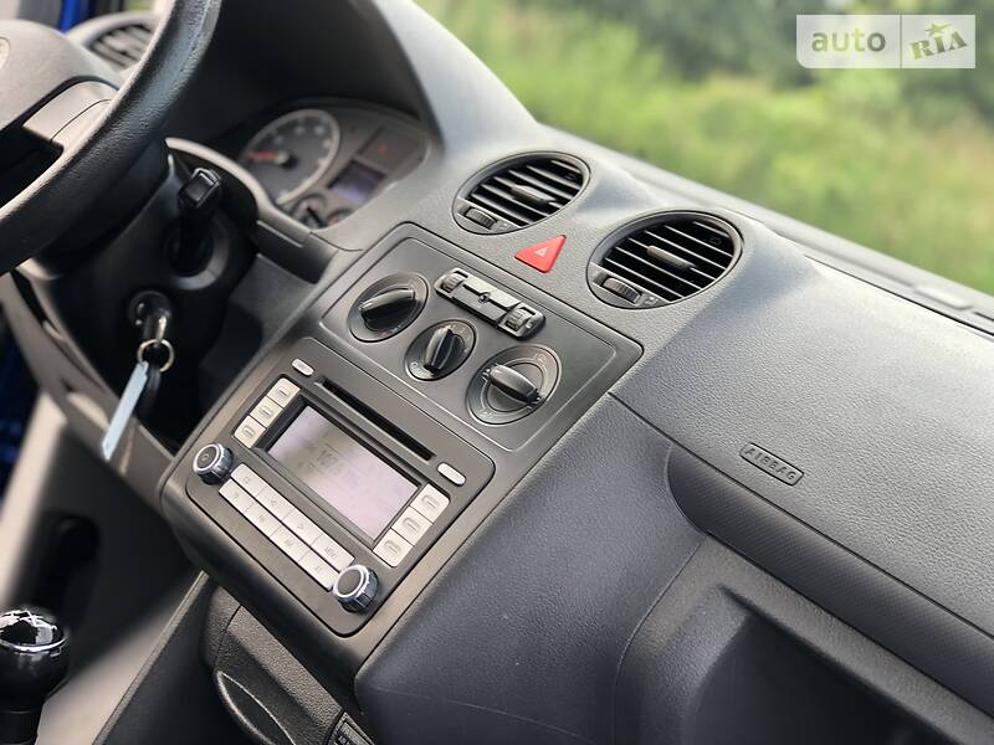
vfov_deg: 25.7
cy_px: 372
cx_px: 497
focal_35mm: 57
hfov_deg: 33.8
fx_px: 1637
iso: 20
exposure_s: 1/30
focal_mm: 6.6
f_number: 2.8
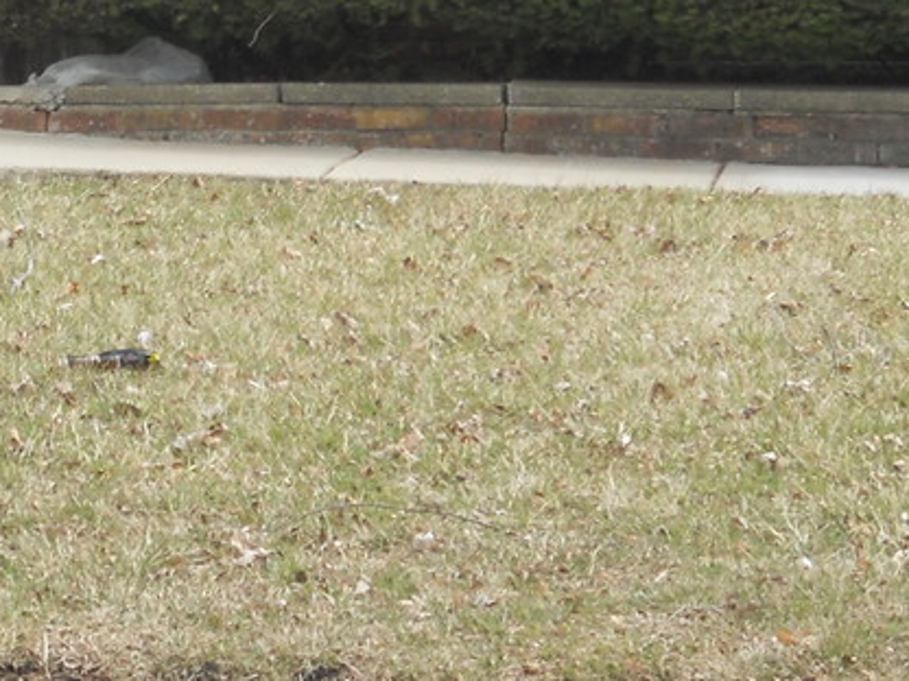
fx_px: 4911
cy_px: -367
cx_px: -98
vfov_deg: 7.8
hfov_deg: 10.4
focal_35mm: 187
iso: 80
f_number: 4.8
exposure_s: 1/160
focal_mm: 9.8
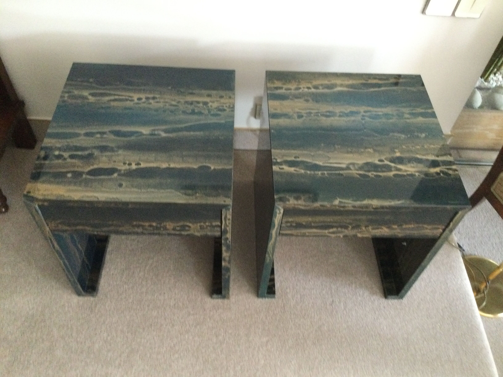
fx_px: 450
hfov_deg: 58.4
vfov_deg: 45.4
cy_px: 188
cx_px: 252
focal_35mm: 31
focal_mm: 3.3
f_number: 2.4
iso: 320
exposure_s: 1/17
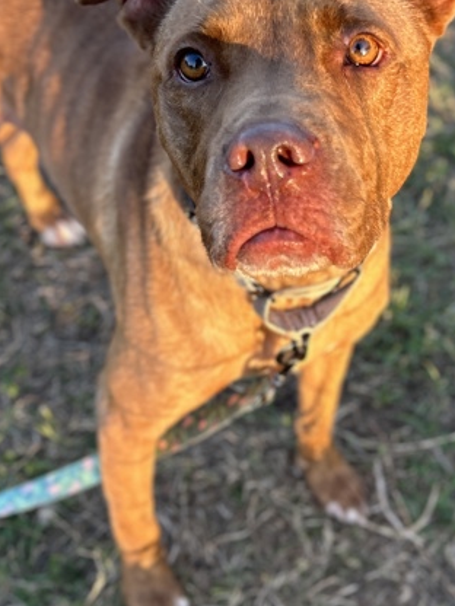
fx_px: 613
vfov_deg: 52.2
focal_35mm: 35
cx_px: 268
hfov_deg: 40.6
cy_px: 233
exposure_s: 1/132
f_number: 1.5
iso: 32
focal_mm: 5.7
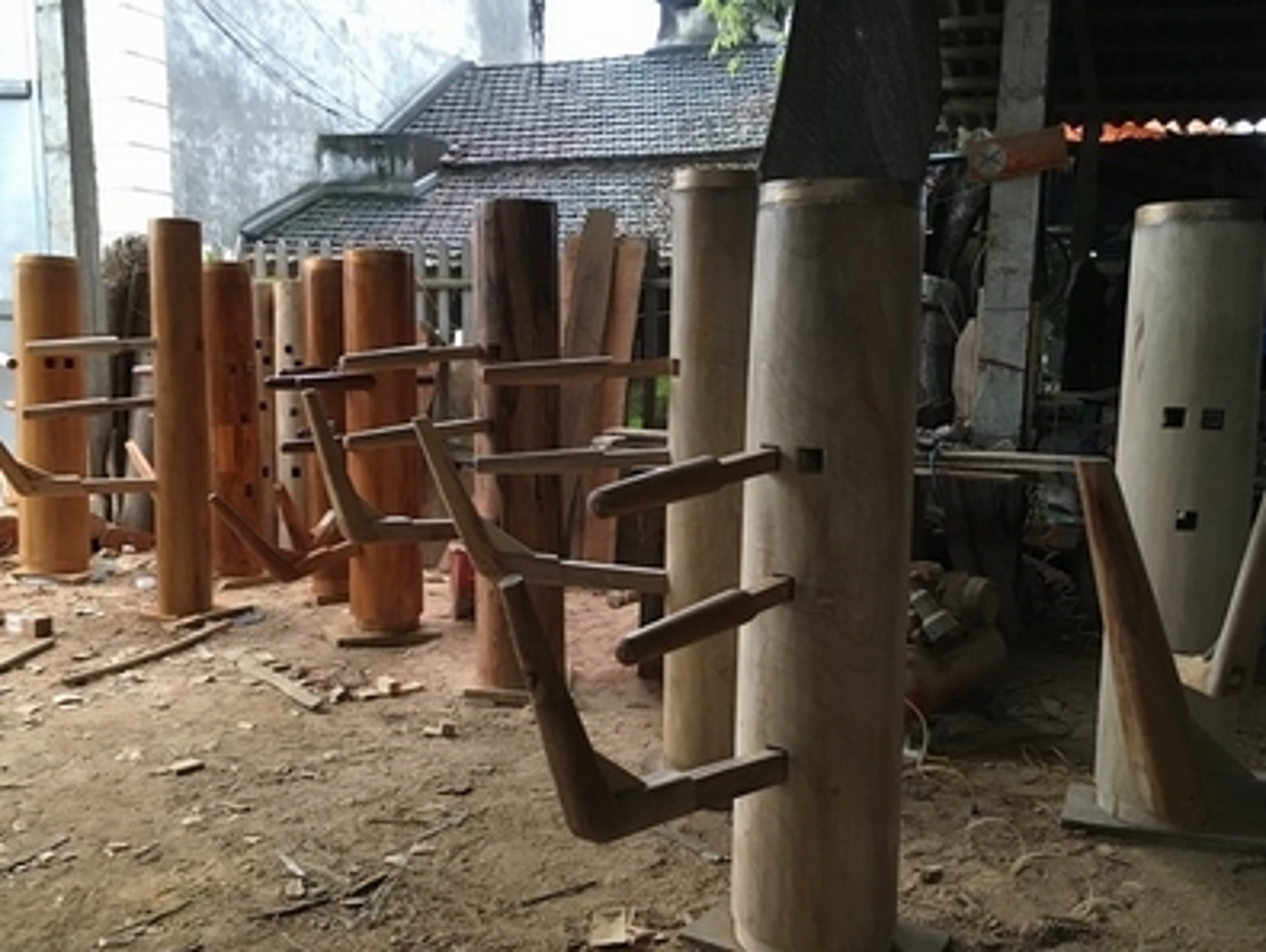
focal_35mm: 33
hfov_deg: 55.3
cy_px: 539
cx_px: 599
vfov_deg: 42.9
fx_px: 1208
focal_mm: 4.15
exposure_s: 1/33
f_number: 2.2
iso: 250
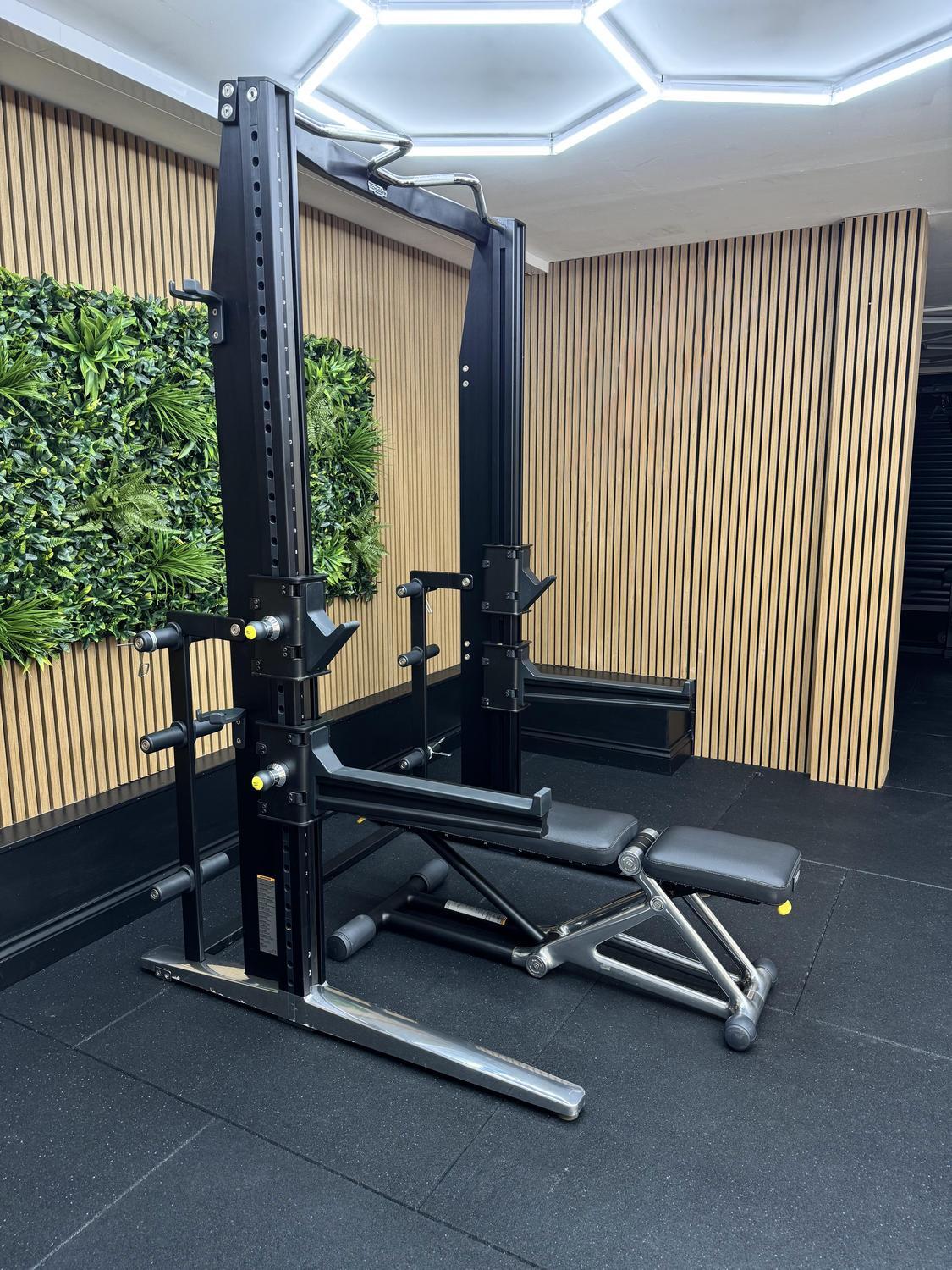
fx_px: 880
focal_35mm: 24
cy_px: 635
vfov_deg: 71.6
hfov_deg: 56.8
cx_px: 476
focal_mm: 6.76
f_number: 1.78
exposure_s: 1/50
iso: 160
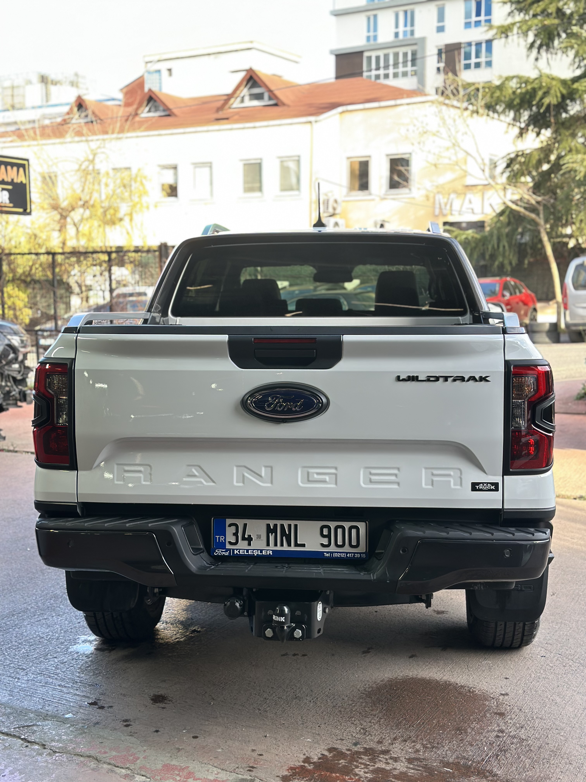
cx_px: 293
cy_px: 391
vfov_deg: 39.7
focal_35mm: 48
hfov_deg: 30.3
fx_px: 1083
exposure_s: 1/155
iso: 125
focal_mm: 6.86
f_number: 1.78
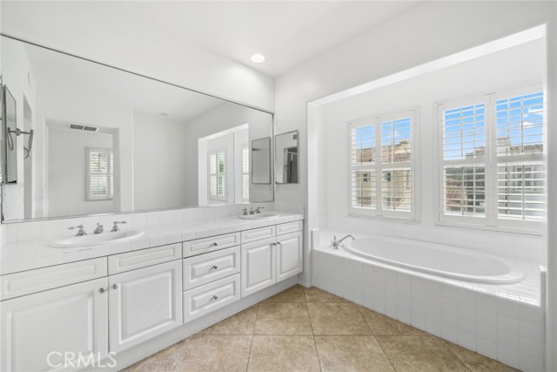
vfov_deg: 85.5
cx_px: 278
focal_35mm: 13
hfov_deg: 108.3
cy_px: 186
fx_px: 201
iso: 400
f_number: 8
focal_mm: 13
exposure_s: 1/125
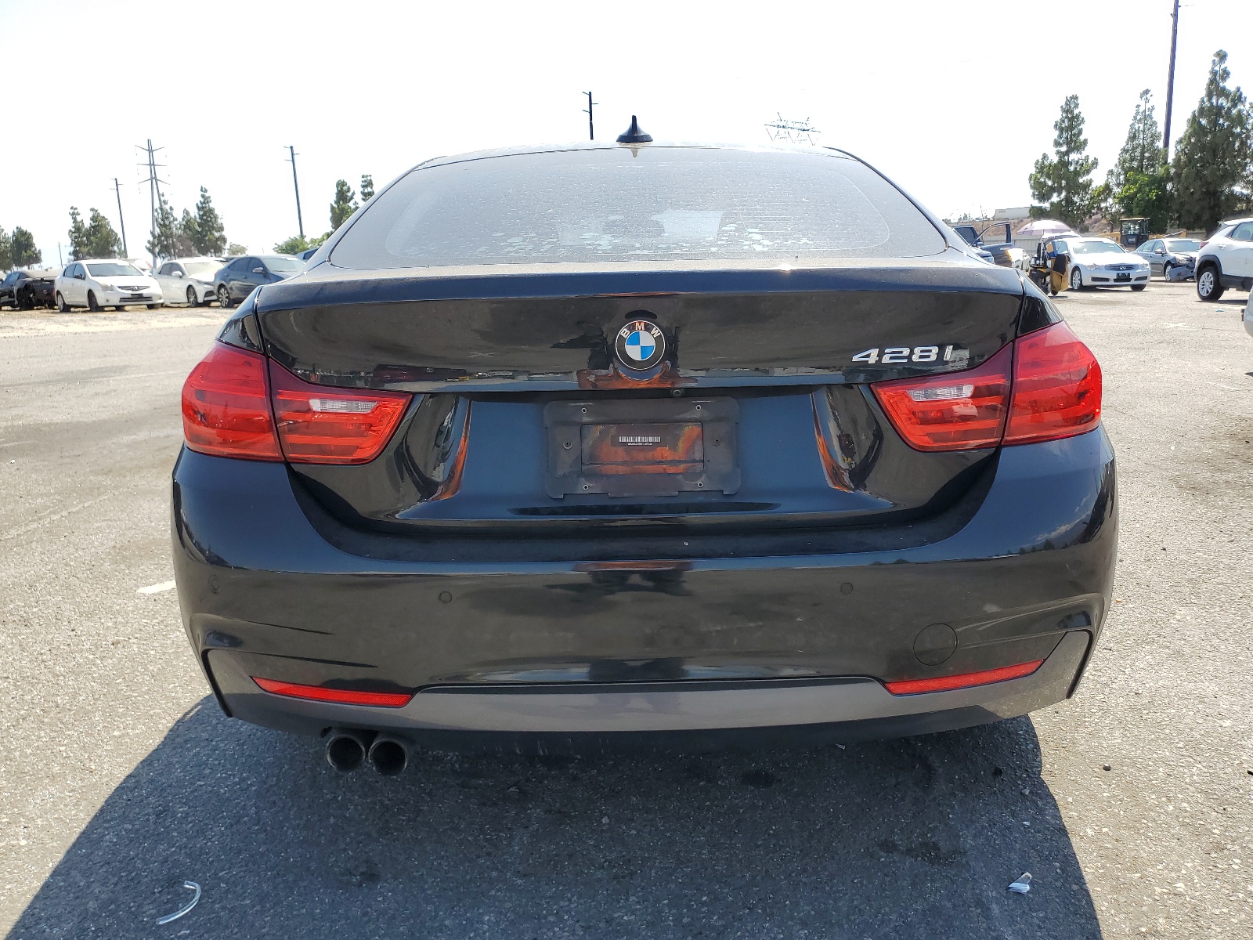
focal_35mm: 26
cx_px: 626
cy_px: 470
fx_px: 941
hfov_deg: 67.3
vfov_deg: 53.1
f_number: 1.5
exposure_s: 1/1429
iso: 50
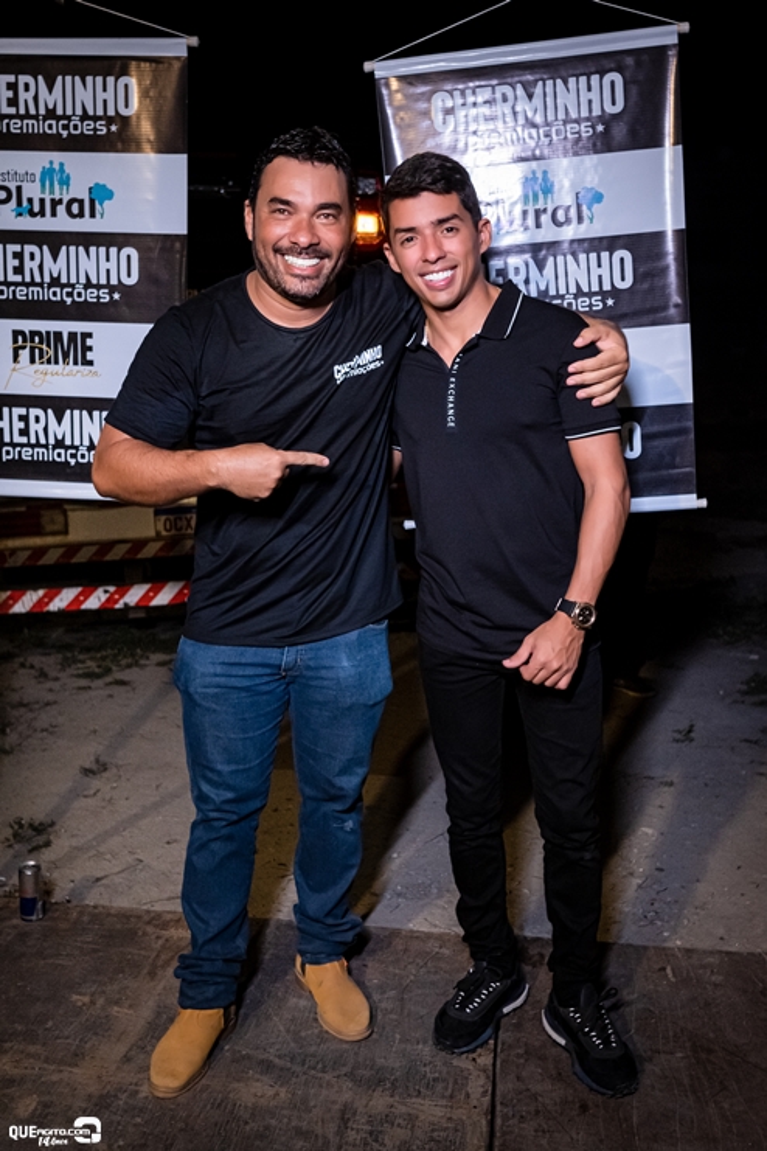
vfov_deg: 53.1
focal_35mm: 36
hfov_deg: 36.9
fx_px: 1150
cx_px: 384
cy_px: 576
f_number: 2.8
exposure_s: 1/320
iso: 2000
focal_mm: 24
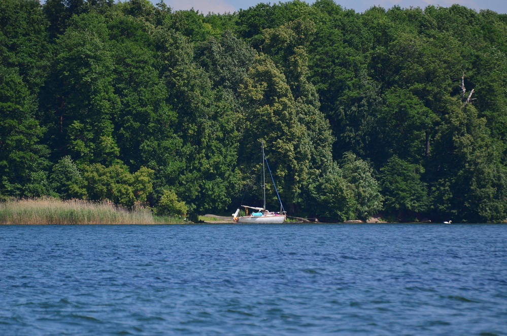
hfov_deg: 4.6
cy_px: 168
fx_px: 6322
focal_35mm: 450
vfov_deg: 3.0
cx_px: 254
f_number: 5.6
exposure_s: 1/8000
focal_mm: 300
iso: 1250
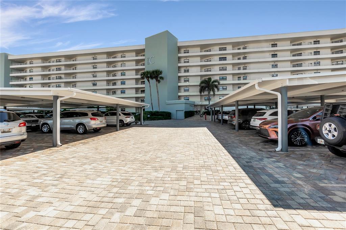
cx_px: 173
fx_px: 144
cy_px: 115
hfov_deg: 100.4
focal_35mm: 15
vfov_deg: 77.3
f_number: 8
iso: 100
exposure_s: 1/250
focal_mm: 10
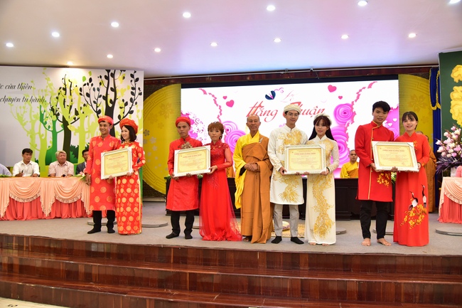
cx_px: 231
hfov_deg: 61.9
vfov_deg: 43.6
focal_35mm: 30
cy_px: 154
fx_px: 385
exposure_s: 1/40
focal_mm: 30
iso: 800
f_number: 4
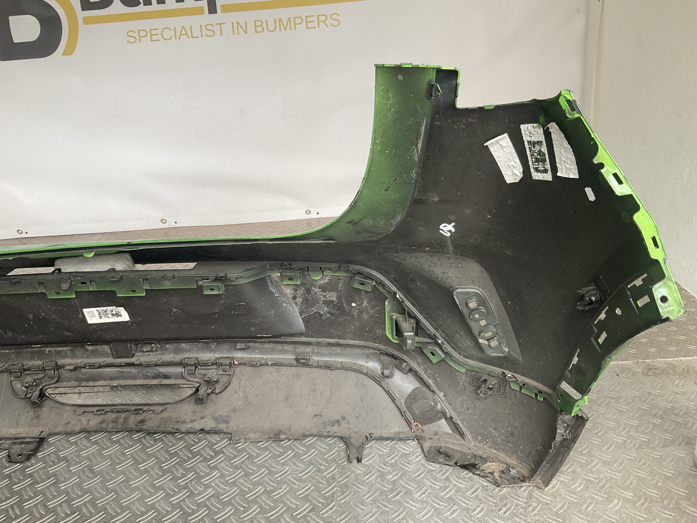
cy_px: 262
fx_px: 584
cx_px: 348
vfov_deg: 48.2
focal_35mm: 29
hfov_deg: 61.7
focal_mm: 3
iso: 40
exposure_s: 1/120
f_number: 1.8
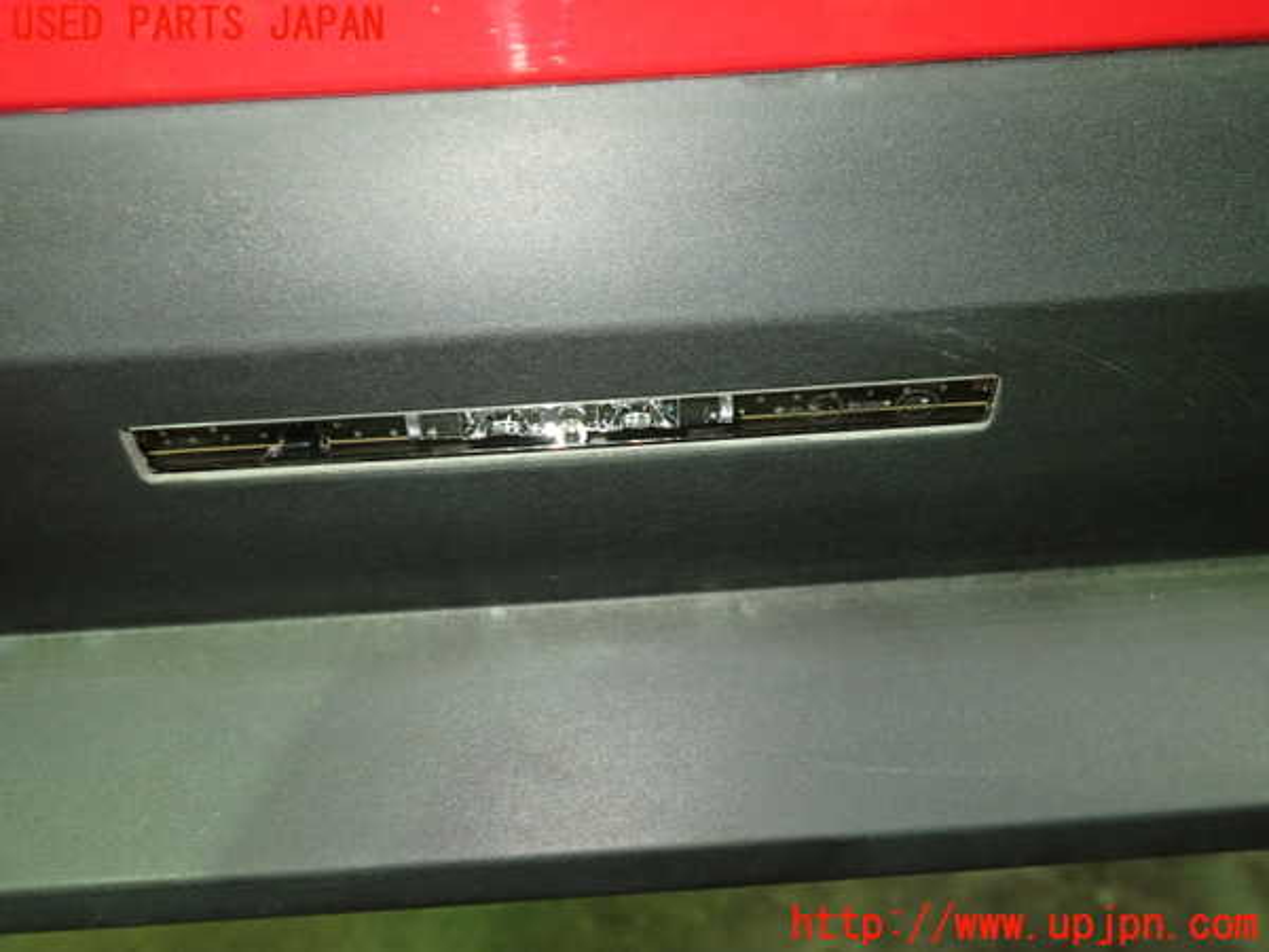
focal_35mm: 30
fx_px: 1100
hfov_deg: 60.0
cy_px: 476
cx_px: 634
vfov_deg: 46.8
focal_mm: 5.4
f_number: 2.3
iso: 500
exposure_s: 1/30
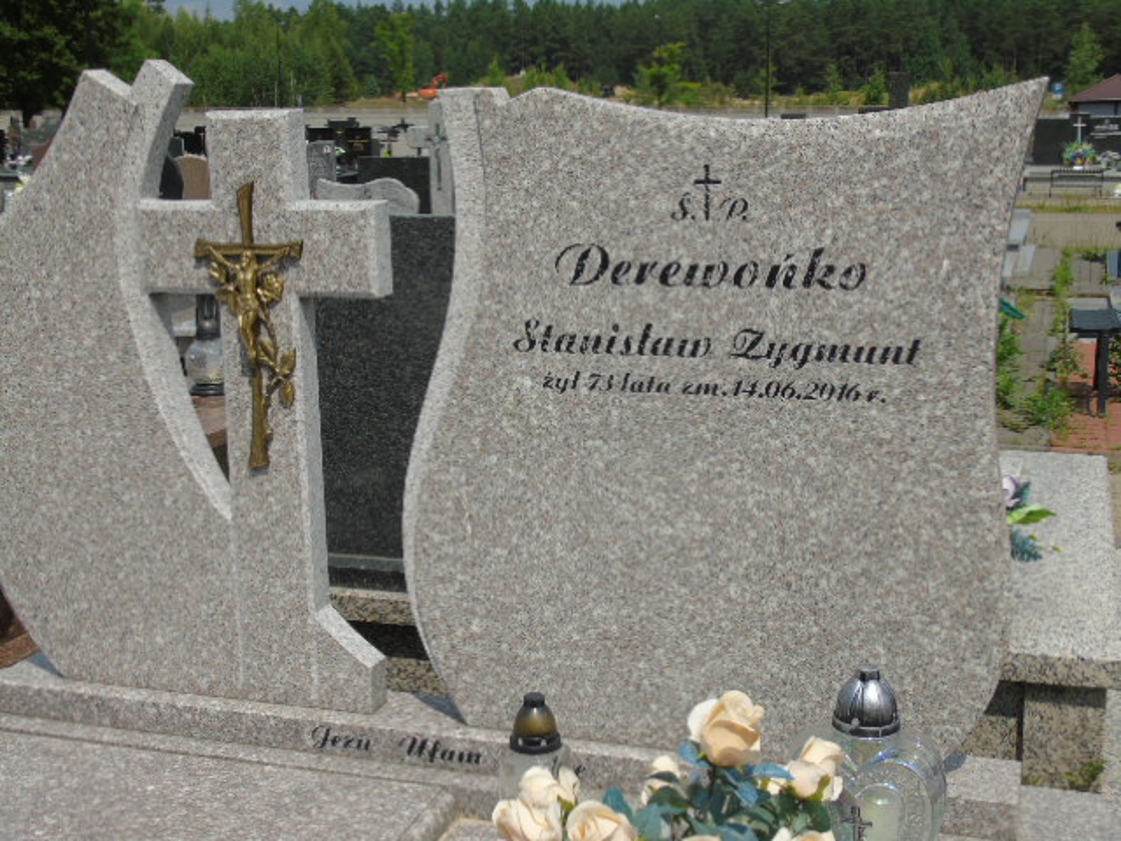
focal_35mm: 46
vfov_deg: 31.5
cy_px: 420
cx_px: 560
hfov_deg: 41.2
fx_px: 1490
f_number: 4.3
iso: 80
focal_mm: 8.2
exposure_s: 1/1000
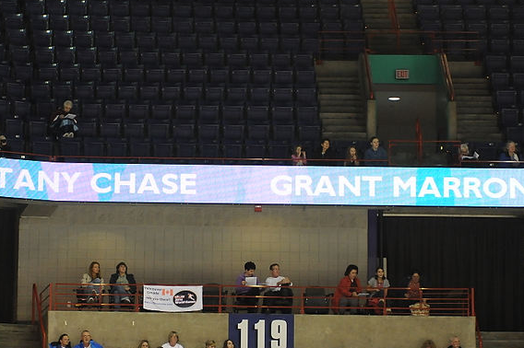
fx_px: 2153
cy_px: 195
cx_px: 225
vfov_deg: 9.3
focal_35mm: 148
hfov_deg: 13.9
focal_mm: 70
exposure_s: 1/250
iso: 1600
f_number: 3.2
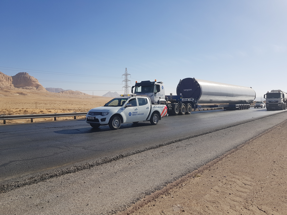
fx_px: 216
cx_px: 144
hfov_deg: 67.3
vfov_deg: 53.1
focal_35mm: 26
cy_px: 108
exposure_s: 1/3232
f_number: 1.7
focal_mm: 4.2
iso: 40
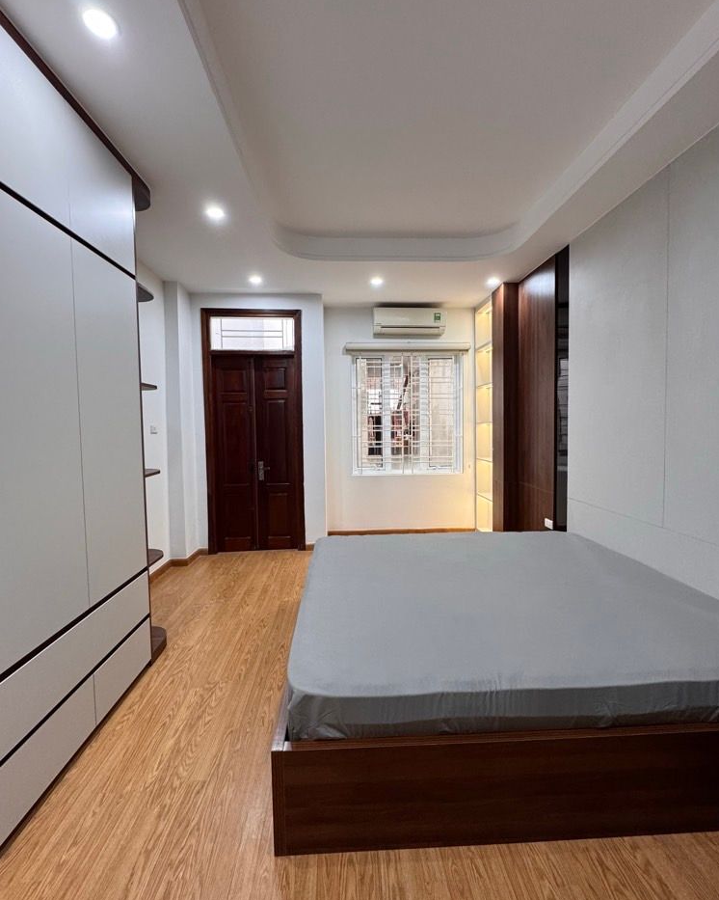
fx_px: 399
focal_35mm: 15
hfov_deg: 84.0
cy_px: 443
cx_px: 355
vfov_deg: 96.8
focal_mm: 2.22
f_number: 2.2
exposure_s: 1/100
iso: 250
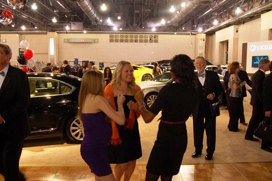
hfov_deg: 60.3
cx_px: 140
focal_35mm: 31
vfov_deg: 42.3
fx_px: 234
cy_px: 92
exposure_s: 1/30
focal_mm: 20
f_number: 5
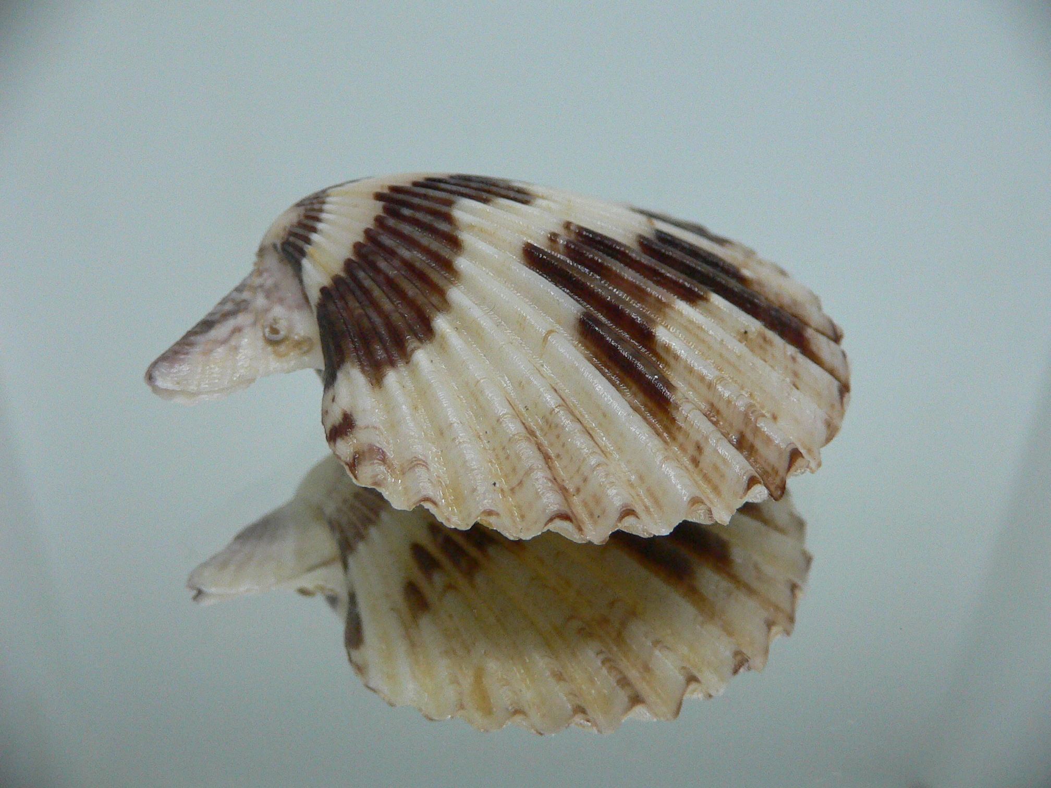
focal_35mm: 35
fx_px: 1063
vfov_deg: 40.7
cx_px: 526
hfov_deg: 52.6
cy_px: 394
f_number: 2.8
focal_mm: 4.6
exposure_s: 1/50
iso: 200
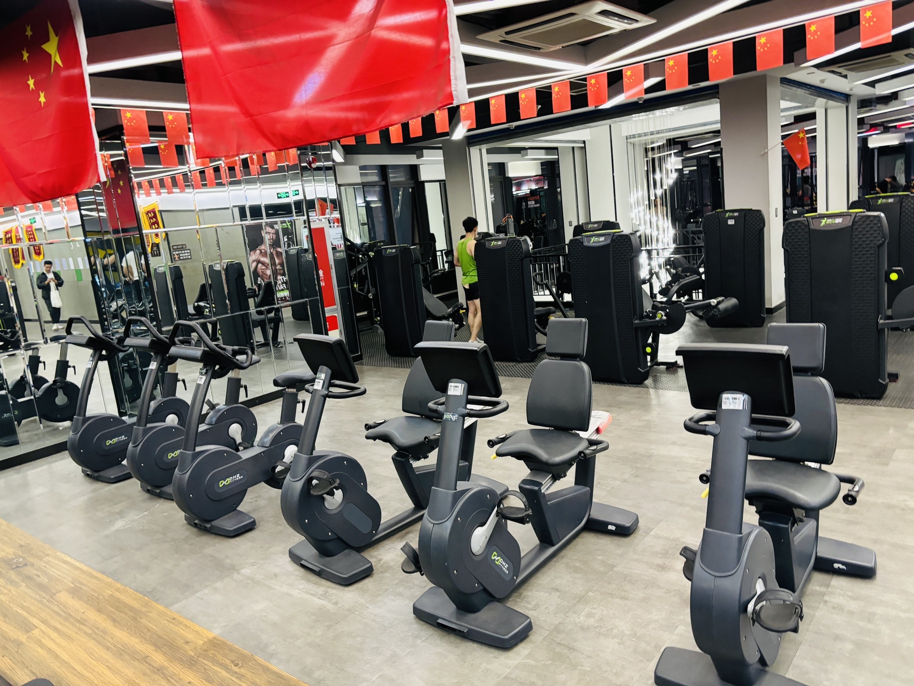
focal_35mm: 26
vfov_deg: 53.1
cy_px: 343
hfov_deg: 67.3
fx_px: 687
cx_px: 457
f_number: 1.6
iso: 400
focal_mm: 5.96
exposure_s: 1/33
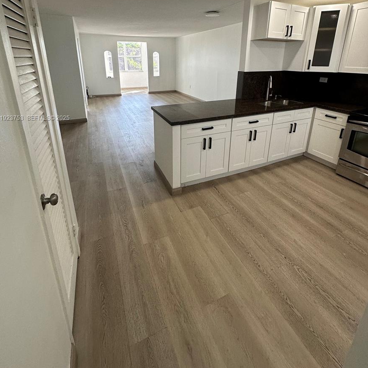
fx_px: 204
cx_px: 181
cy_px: 118
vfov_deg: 80.8
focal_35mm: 17
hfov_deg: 84.0
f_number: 2.2
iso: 160
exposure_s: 1/120
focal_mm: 2.22
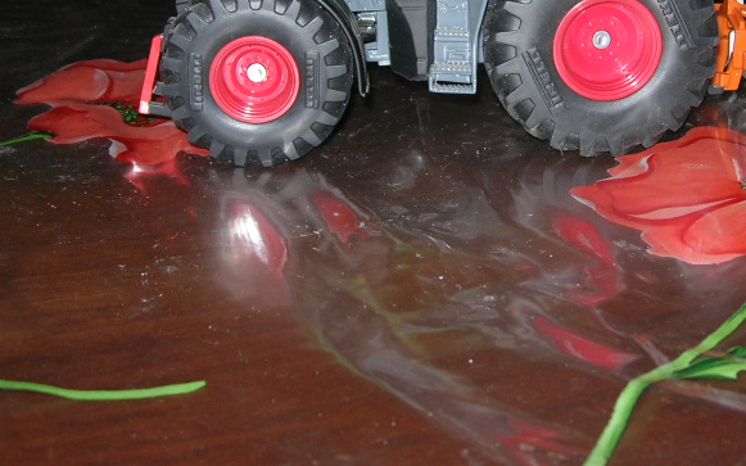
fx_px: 1443
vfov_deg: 18.1
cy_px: 67
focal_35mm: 71
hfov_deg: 28.6
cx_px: 552
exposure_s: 1/60.1
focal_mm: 7.8
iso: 64
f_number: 2.8
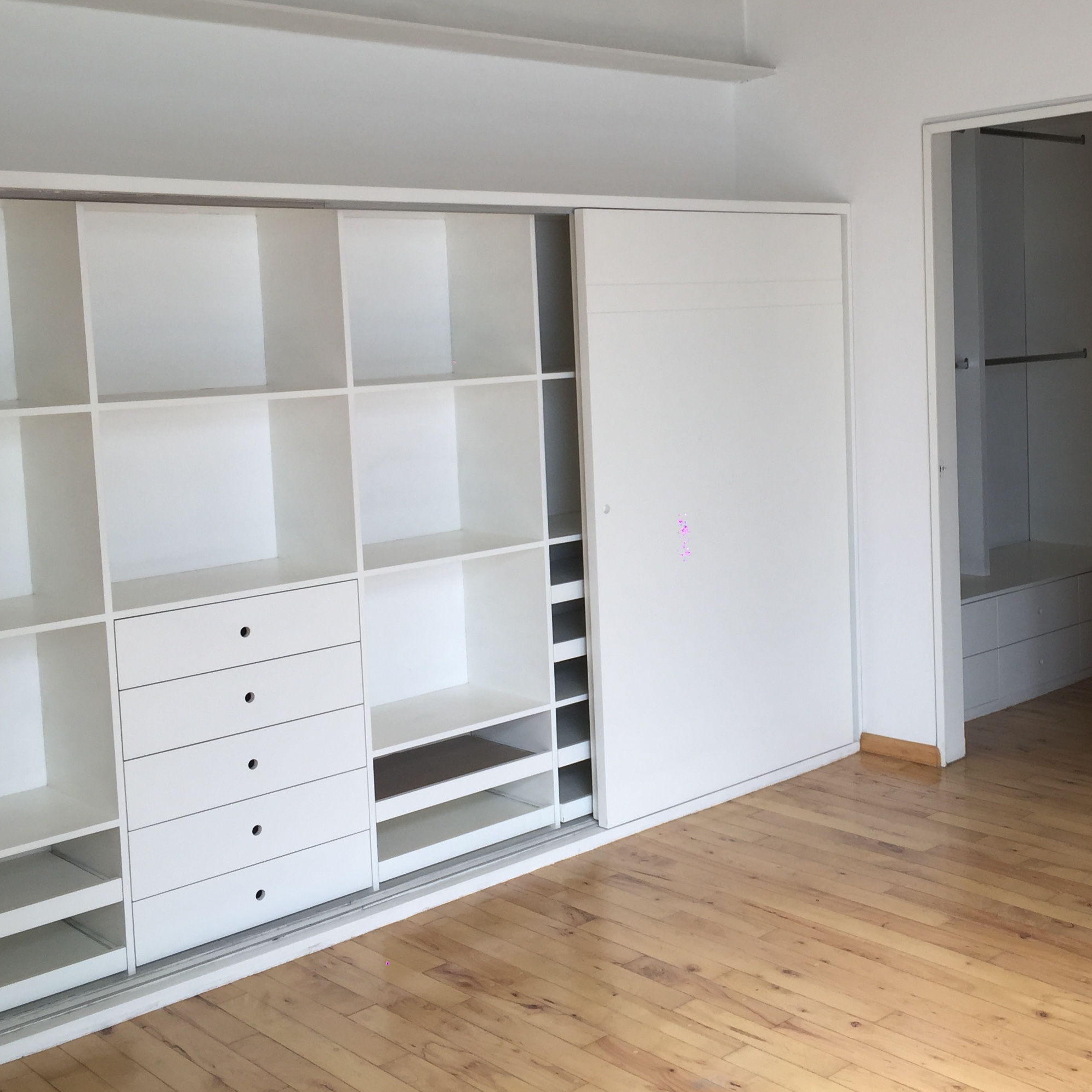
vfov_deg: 39.9
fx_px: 1499
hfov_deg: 39.8
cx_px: 679
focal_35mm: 42
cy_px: 459
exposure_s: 1/129
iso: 32
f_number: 2.2
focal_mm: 4.15
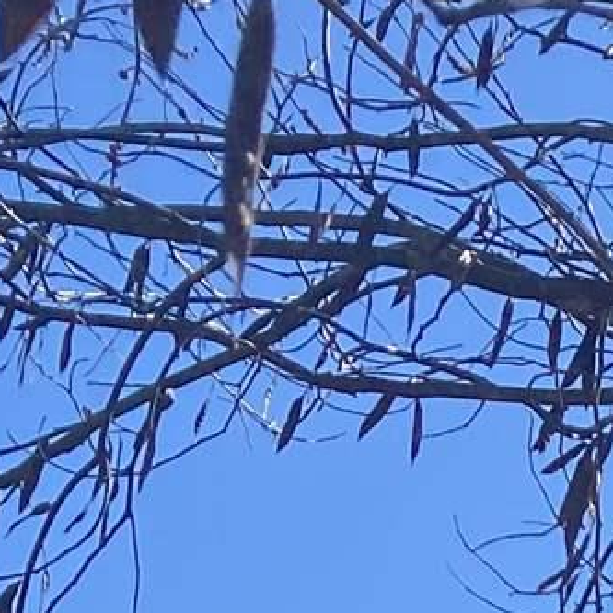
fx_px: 3186
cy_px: 2076
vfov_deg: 8.4
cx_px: 1508
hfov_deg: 9.6
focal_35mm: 159
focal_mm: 4.25
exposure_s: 1/1653
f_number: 1.8
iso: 32
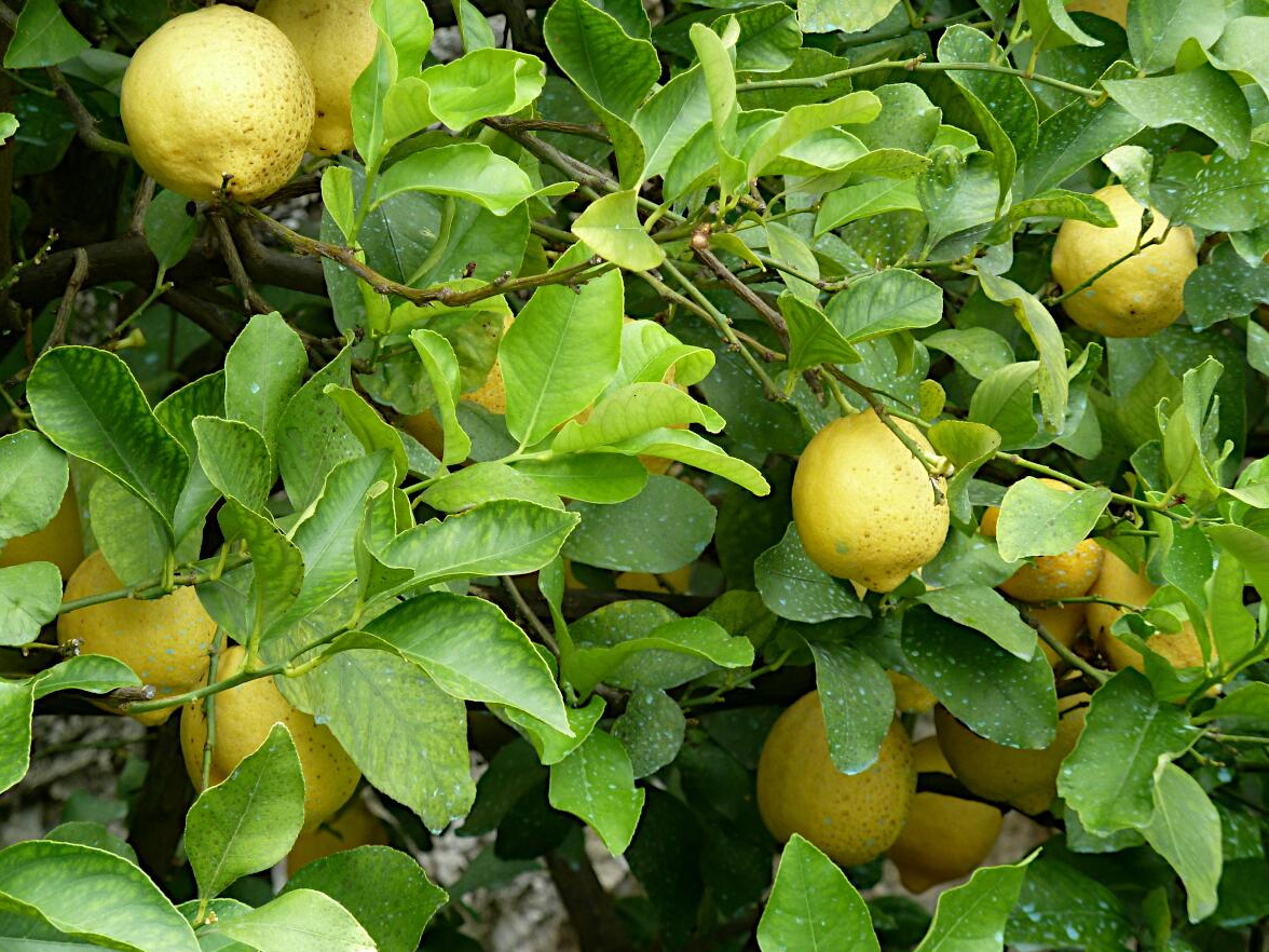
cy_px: 468
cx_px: 624
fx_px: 7332
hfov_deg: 9.9
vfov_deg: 7.4
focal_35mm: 200
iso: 125
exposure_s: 1/80
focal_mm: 32.1
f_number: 4.5
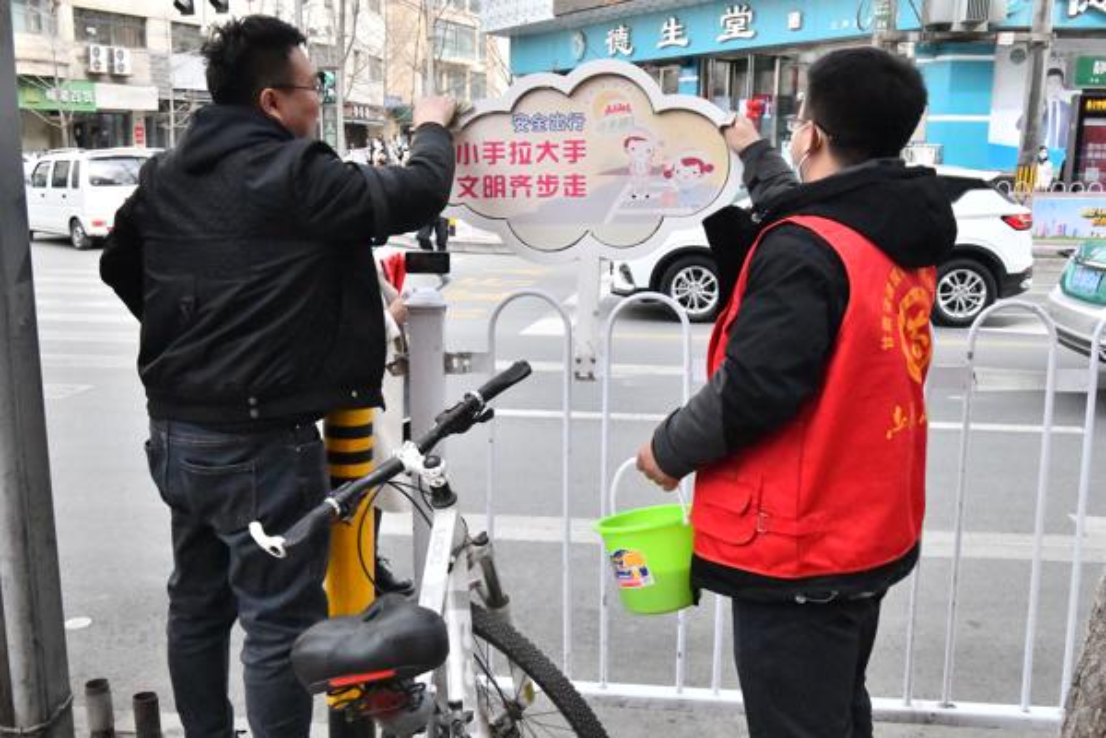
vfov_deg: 36.9
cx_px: 553
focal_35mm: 36
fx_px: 1106
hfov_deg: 53.1
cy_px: 369
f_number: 18
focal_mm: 30
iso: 16000
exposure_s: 1/1250
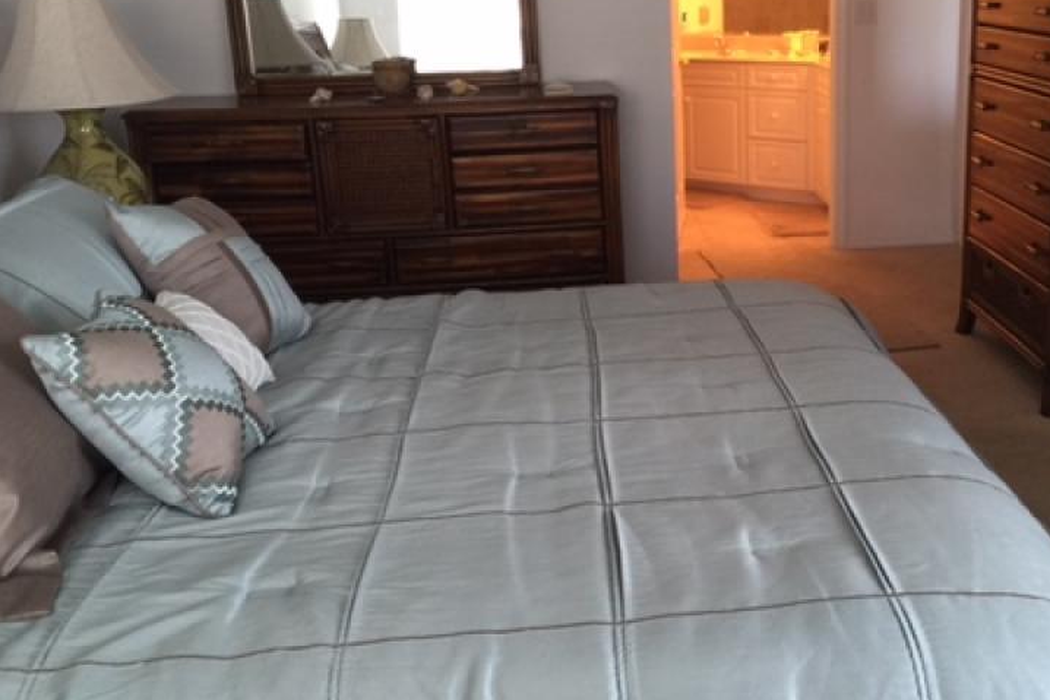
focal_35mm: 43
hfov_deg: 44.8
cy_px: 330
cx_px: 690
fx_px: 1254
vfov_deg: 31.2
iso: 40
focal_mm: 4.15
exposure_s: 1/15
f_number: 2.2
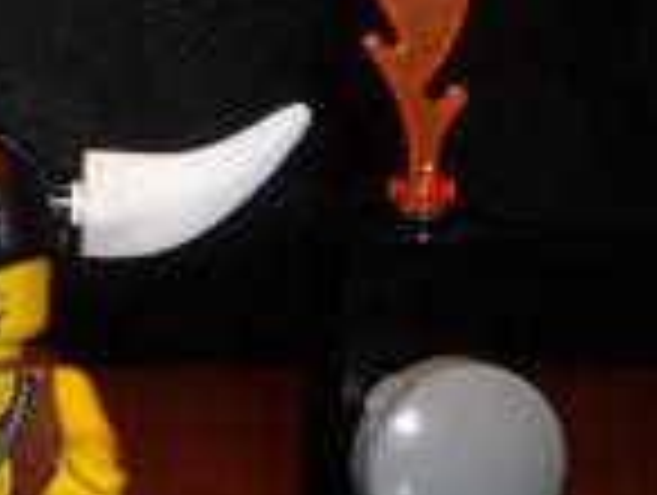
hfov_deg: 9.8
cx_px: -756
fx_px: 3498
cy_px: 27
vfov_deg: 8.1
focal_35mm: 184
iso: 200
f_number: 5.6
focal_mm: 5.7
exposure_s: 1/60
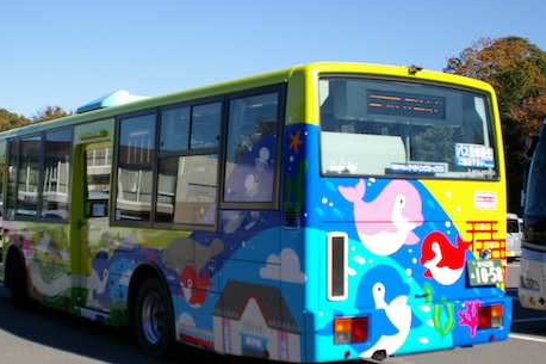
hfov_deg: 36.1
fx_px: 834
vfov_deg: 24.6
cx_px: 219
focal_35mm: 55
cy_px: 220
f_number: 4
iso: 400
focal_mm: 28
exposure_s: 1/3000
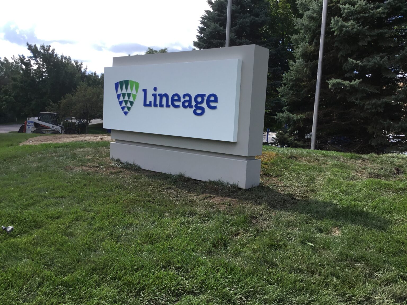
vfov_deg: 45.4
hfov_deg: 58.4
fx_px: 364
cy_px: 152
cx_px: 204
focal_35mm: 31
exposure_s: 1/612
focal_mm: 3.3
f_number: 2.4
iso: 25
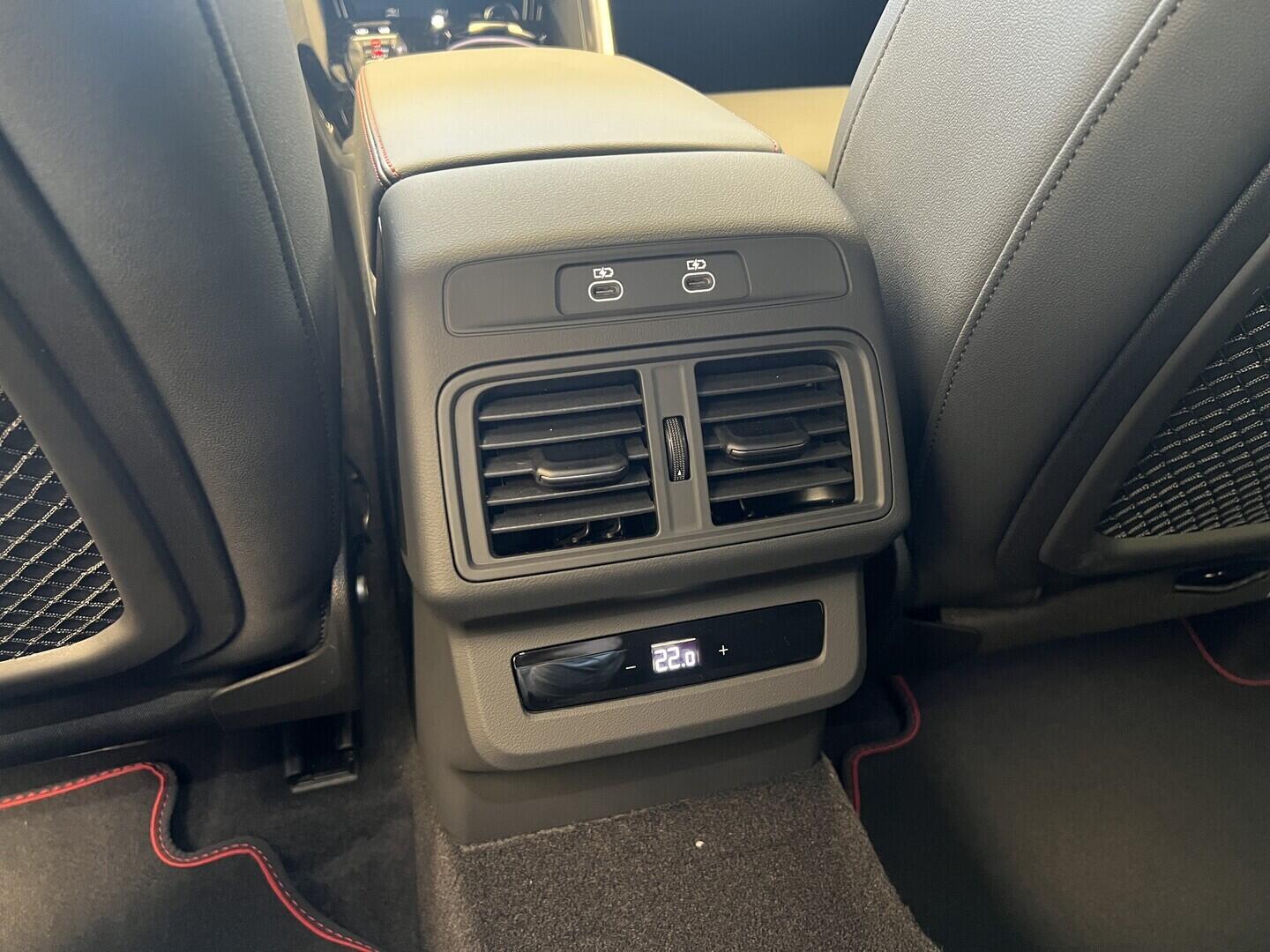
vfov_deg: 53.1
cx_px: 635
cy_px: 476
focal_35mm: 26
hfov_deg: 67.3
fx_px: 954
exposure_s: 1/40
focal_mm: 5.7
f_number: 1.5
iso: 640
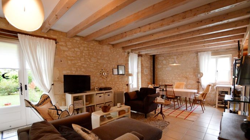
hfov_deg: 99.4
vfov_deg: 66.6
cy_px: 83
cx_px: 125
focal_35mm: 16
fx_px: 106
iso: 1800
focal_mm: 10
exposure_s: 1/60
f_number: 3.5
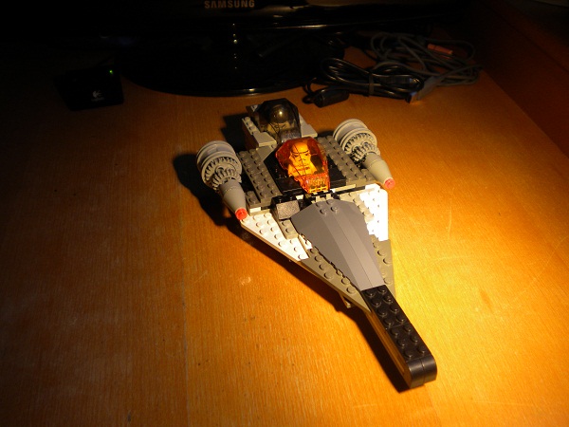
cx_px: 284
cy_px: 214
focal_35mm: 35
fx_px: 575
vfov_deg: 40.7
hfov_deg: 52.6
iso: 80
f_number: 3.1
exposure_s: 1/61.1
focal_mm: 6.3
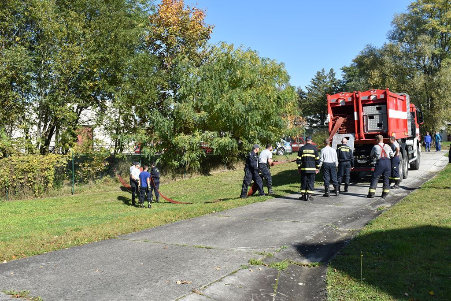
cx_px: 226
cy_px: 150
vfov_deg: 36.9
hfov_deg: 53.1
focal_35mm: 36
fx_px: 451
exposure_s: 1/200
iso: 100
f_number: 7.1
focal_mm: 24
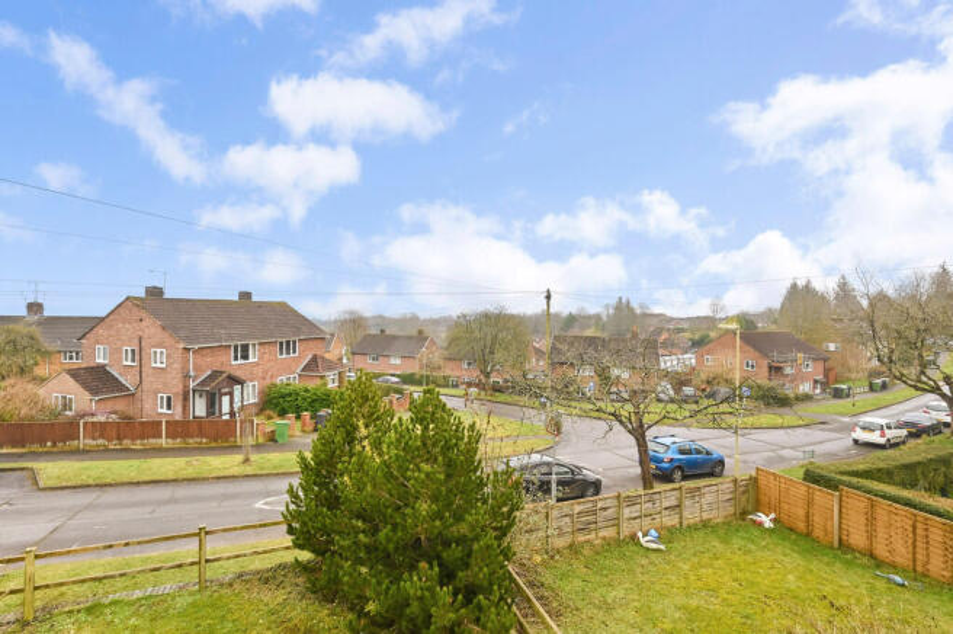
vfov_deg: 75.4
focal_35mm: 16
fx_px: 410
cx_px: 476
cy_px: 317
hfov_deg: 98.6
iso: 400
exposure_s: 1/30
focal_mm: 15.5
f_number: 9
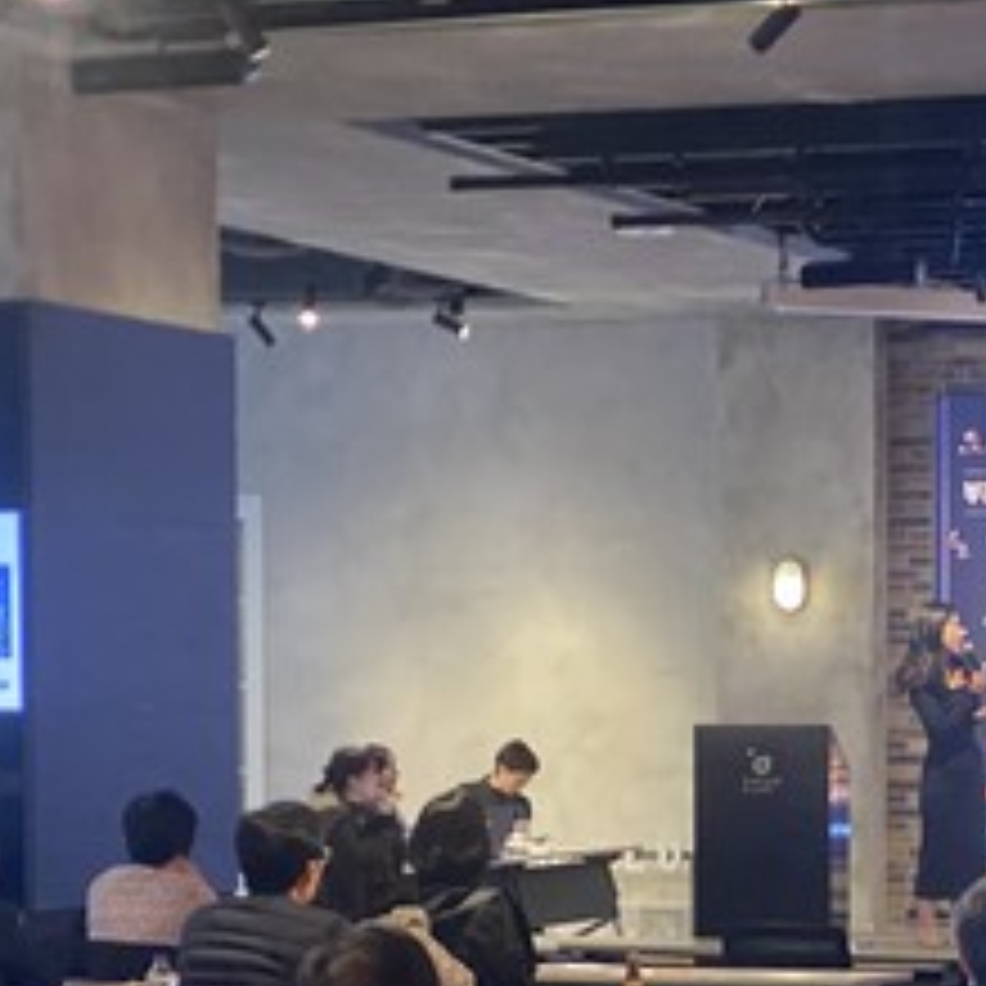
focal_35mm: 126
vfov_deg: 13.7
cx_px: 963
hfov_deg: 13.7
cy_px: 914
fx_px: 4060
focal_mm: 6
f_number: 2
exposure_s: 1/60
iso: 320
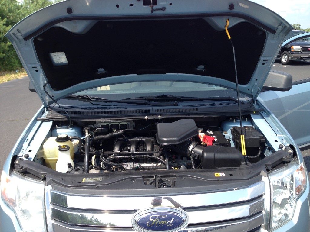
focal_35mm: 33
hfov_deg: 55.4
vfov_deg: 42.9
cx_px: 155
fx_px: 296
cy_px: 116
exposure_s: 1/602
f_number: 2.4
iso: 50
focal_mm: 4.12
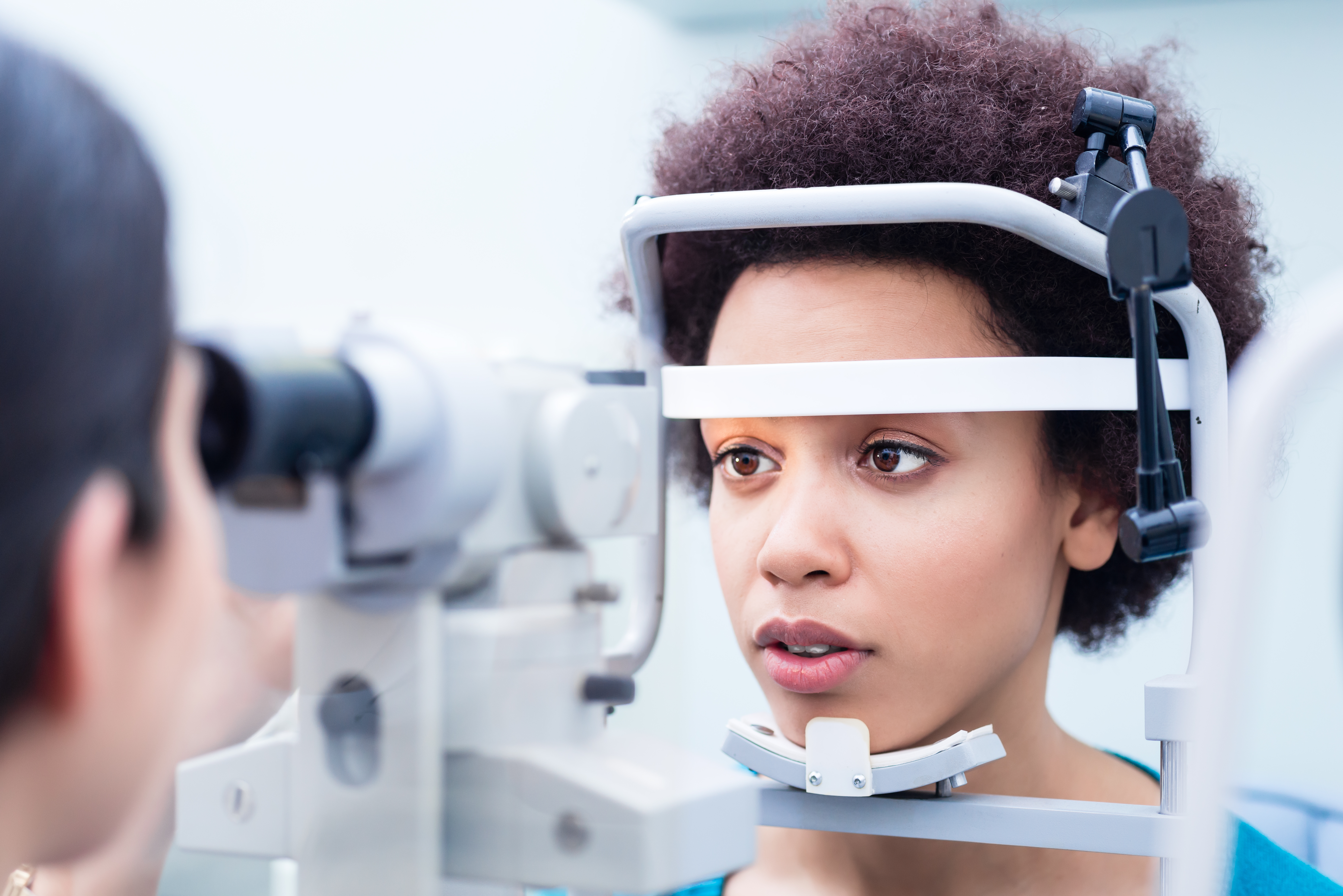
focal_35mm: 70
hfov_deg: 28.8
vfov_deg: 19.5
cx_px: 672
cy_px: 448
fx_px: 2612
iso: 400
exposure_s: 1/160
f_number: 3.2
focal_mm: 70
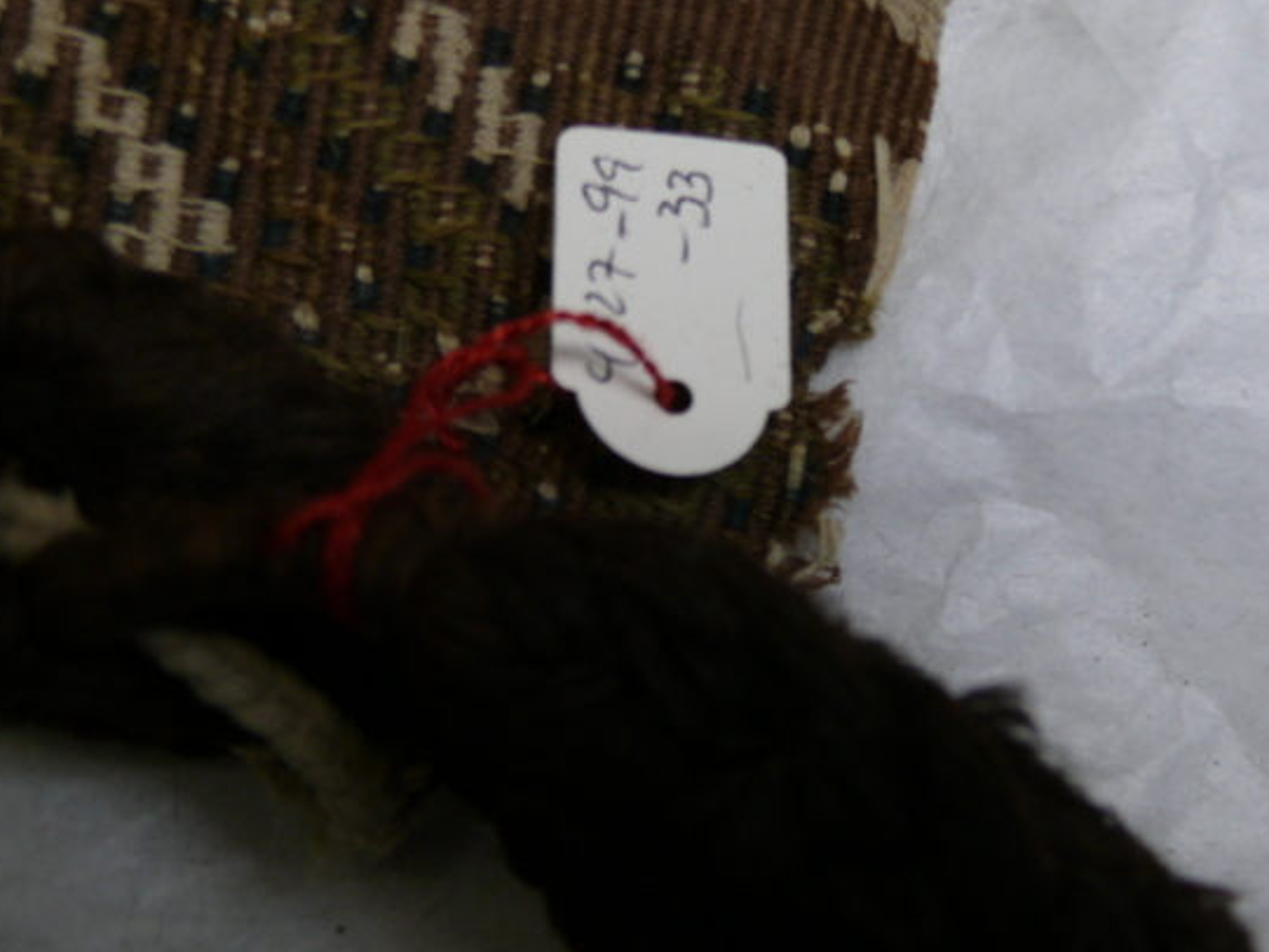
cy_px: 342
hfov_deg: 27.4
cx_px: 659
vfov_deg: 20.7
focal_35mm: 71
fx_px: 2603
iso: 100
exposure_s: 1/30
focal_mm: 10.1
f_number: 3.2
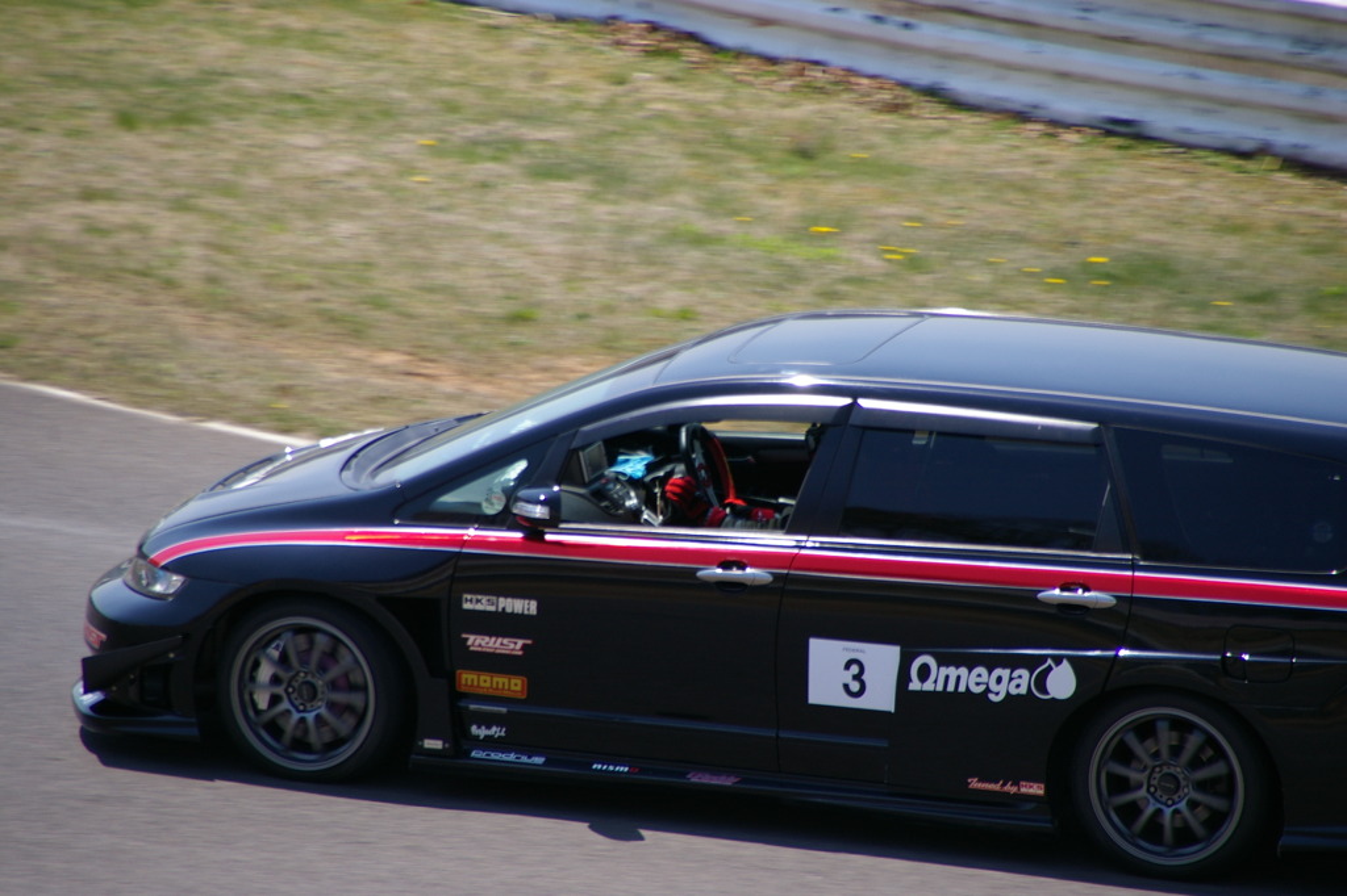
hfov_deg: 5.5
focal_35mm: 375
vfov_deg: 3.7
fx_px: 14026
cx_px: 674
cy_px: 448
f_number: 8
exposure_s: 1/350
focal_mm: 250
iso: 200
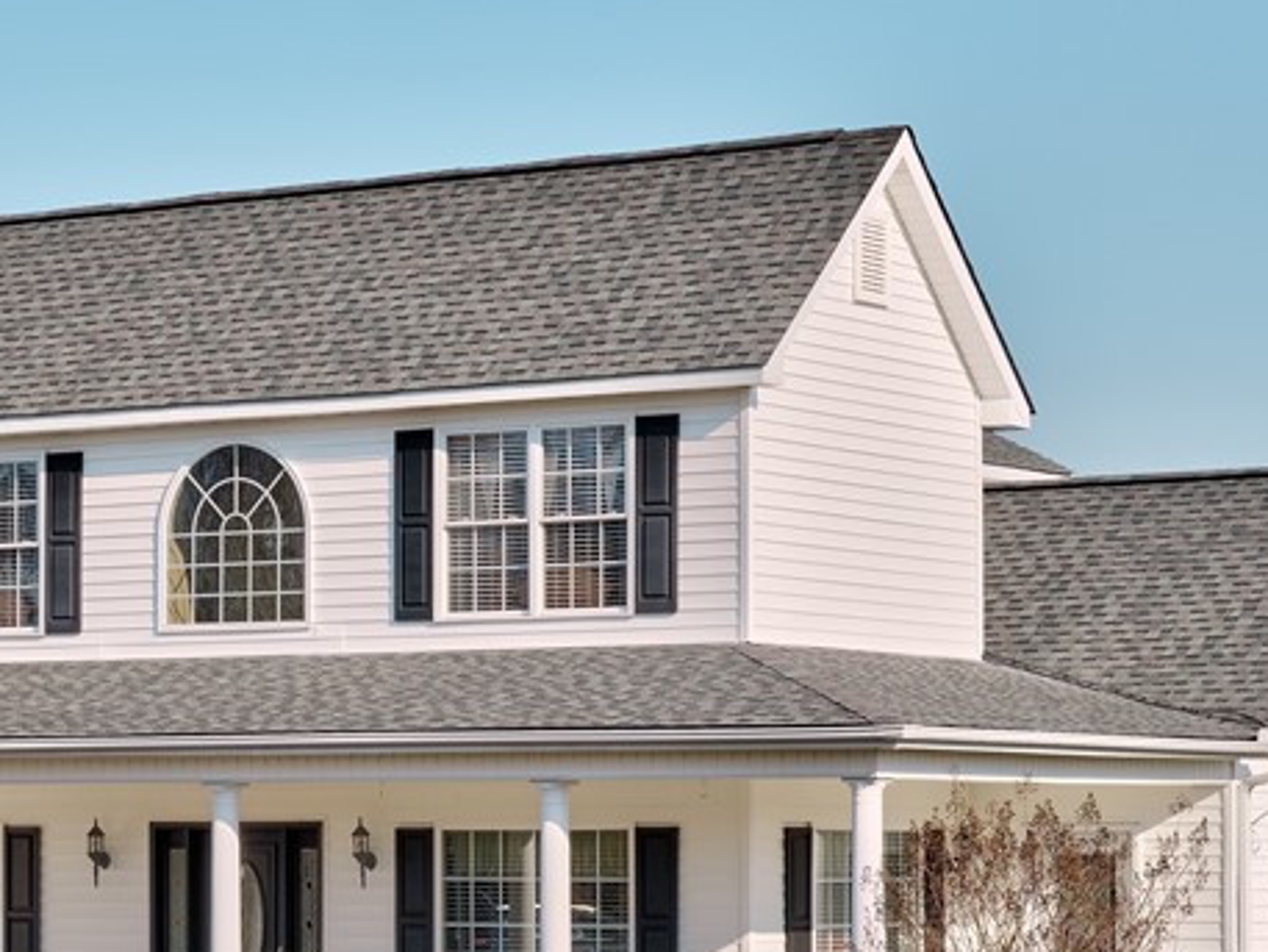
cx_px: 214
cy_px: 774
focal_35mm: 121
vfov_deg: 12.2
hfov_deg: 16.1
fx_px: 4433
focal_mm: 35
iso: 200
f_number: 8
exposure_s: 1/800
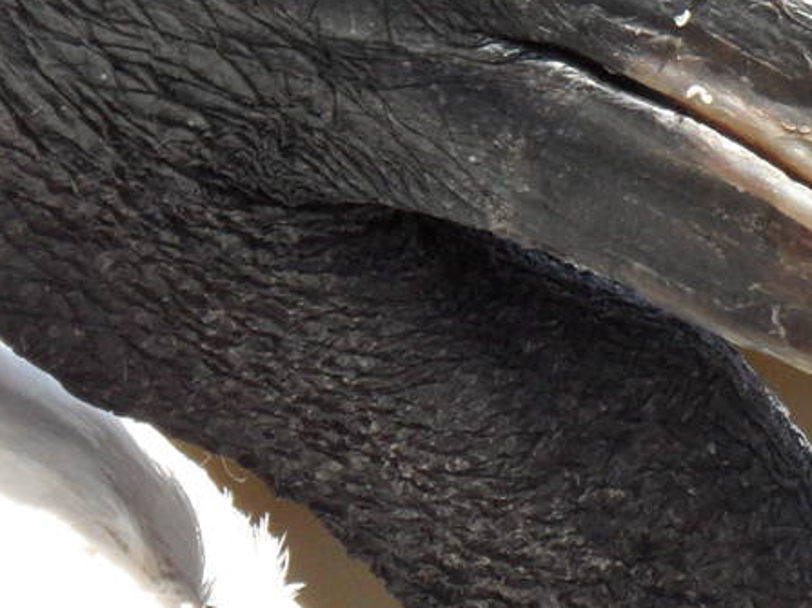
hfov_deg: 5.5
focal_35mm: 358
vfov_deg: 4.1
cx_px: 972
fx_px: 8395
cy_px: 483
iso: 200
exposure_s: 1/350
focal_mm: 16.3
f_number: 4.4
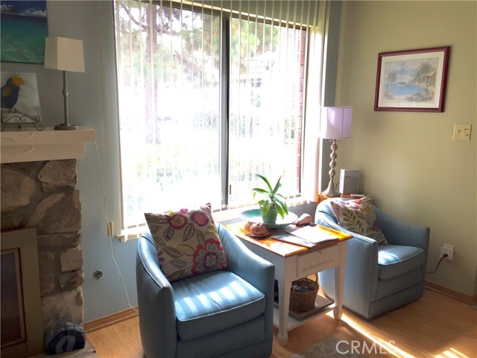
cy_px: 179
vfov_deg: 48.2
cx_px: 238
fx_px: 400
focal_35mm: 29
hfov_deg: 61.7
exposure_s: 1/40
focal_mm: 4.15
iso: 32
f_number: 2.2
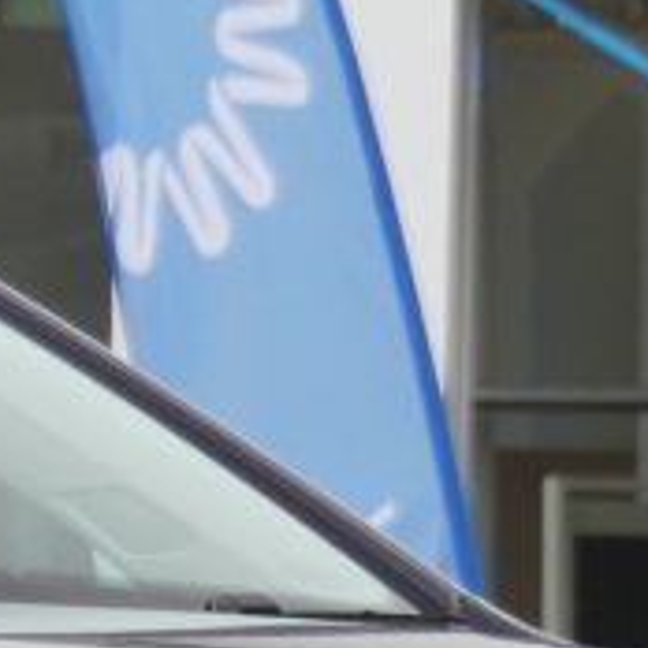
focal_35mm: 573
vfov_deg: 3.1
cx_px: -946
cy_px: 834
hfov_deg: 3.0
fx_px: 12133
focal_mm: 49
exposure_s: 1/160
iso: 640
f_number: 5.6
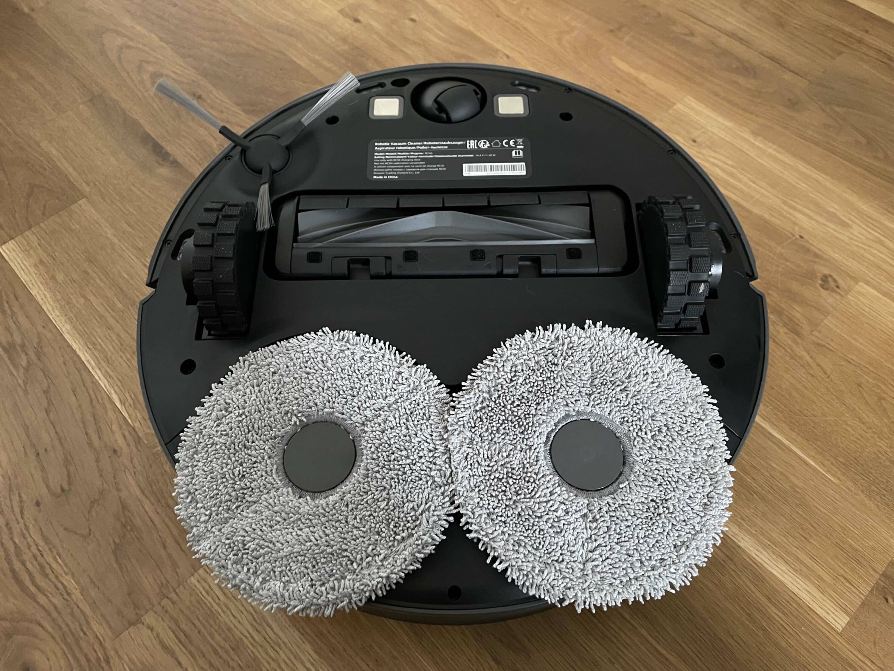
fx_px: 671
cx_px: 447
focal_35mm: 26
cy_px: 336
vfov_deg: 53.1
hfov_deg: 67.3
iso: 800
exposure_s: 1/30
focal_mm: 4.2
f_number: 1.6
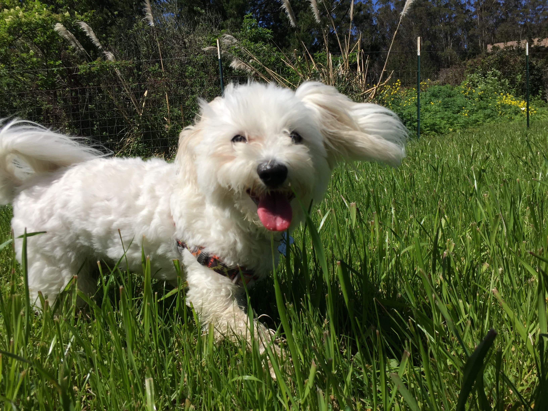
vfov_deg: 48.2
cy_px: 206
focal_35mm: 29
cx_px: 274
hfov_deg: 61.7
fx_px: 459
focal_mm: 4.15
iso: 32
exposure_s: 1/2639
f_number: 2.2
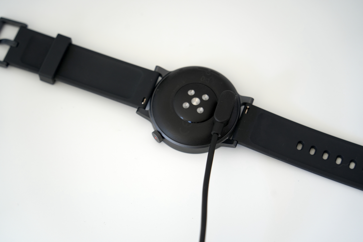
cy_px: 121
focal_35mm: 93
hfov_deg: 21.9
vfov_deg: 14.7
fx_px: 938
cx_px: 182
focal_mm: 93
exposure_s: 1/80
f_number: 4.5
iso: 400
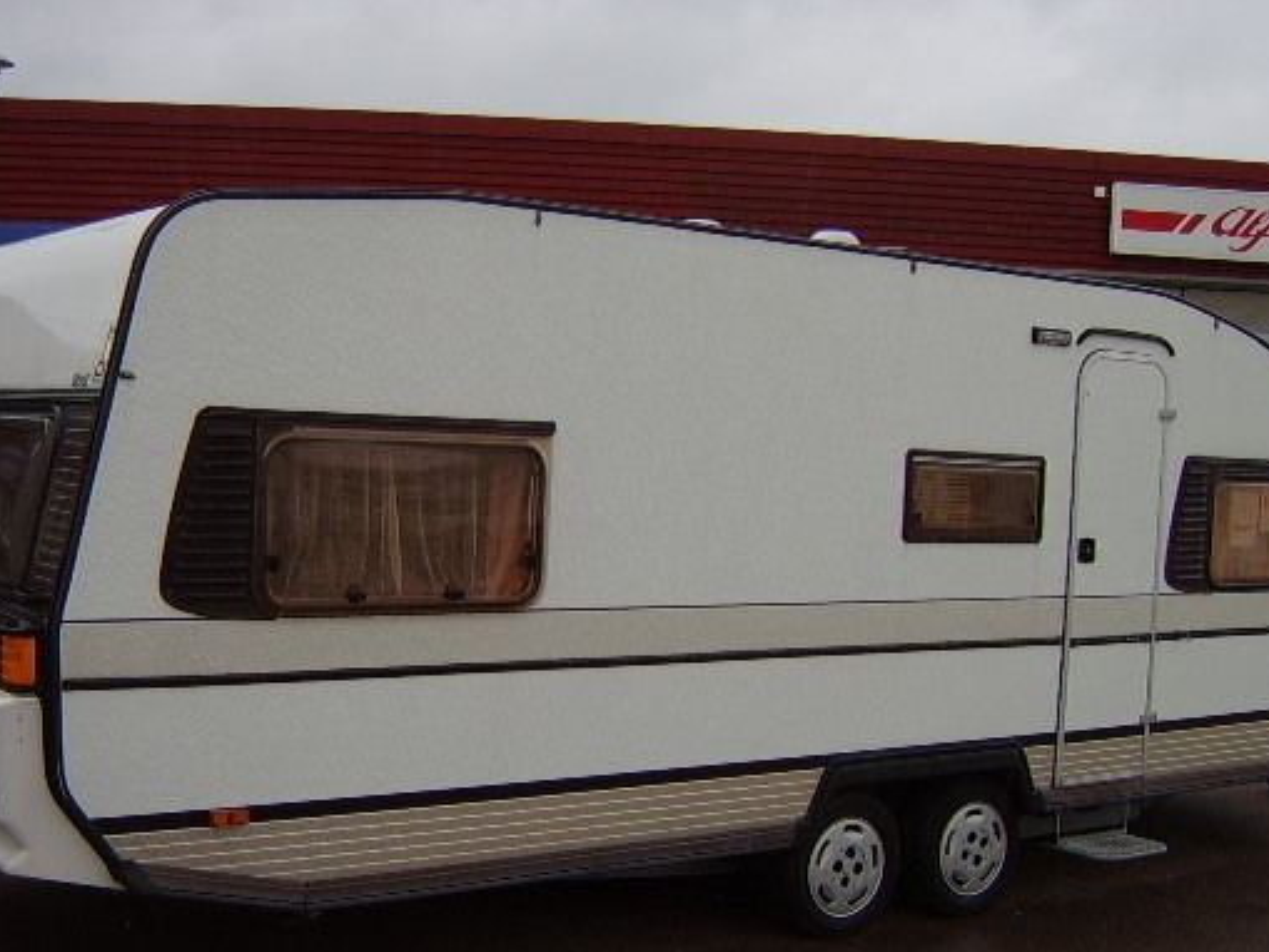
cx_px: 628
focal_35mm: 39
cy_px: 576
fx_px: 1430
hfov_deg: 47.9
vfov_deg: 36.7
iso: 50
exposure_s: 1/78
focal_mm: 8.13
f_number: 2.7
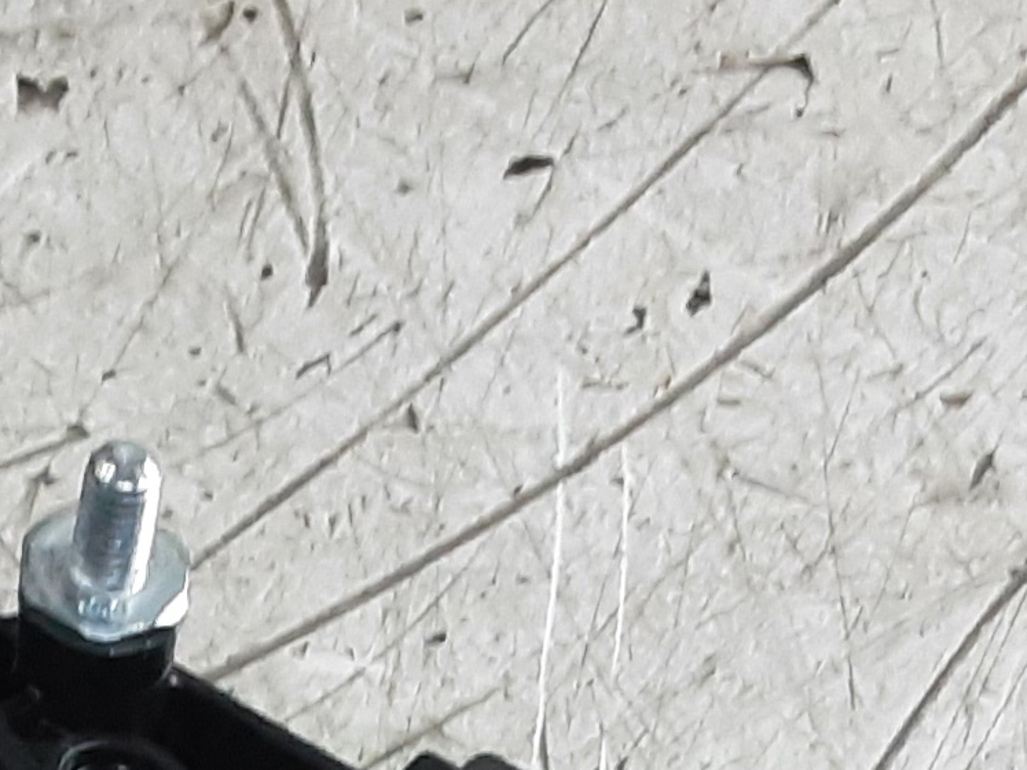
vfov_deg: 11.2
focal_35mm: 118
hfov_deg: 16.4
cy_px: 1638
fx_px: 3500
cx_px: 37
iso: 160
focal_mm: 2.91
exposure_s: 1/50
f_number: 1.9
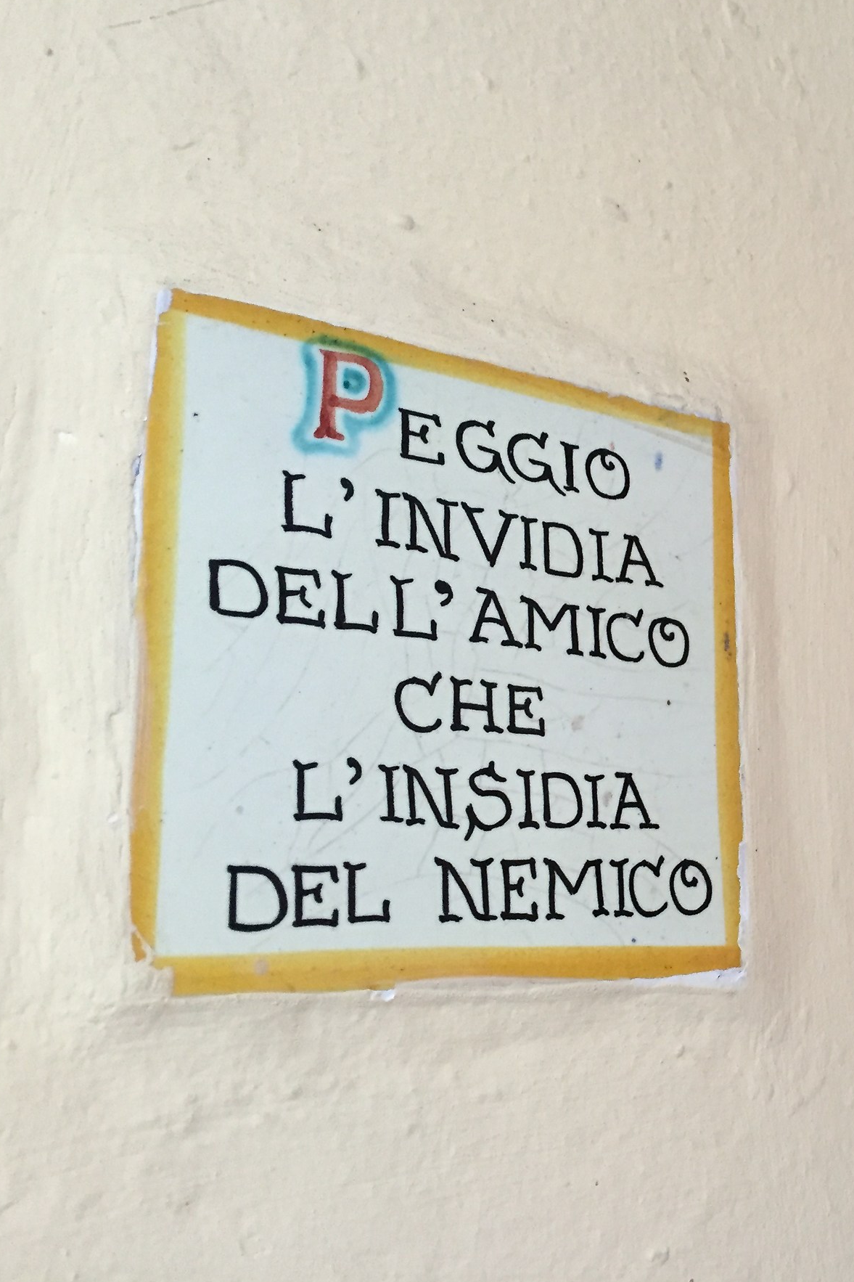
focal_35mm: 41
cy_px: 645
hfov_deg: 30.5
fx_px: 1459
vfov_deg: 47.4
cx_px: 840
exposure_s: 1/33
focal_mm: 4.15
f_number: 2.2
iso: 200
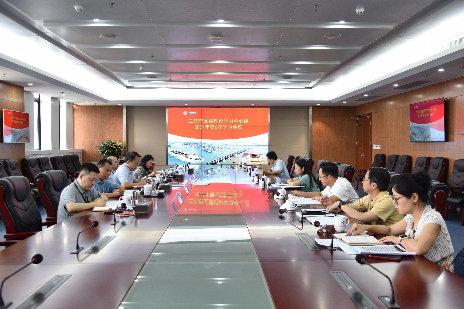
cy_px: 154
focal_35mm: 32
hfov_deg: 58.7
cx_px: 232
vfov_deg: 41.1
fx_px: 412
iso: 640
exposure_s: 1/60
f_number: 4
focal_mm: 32
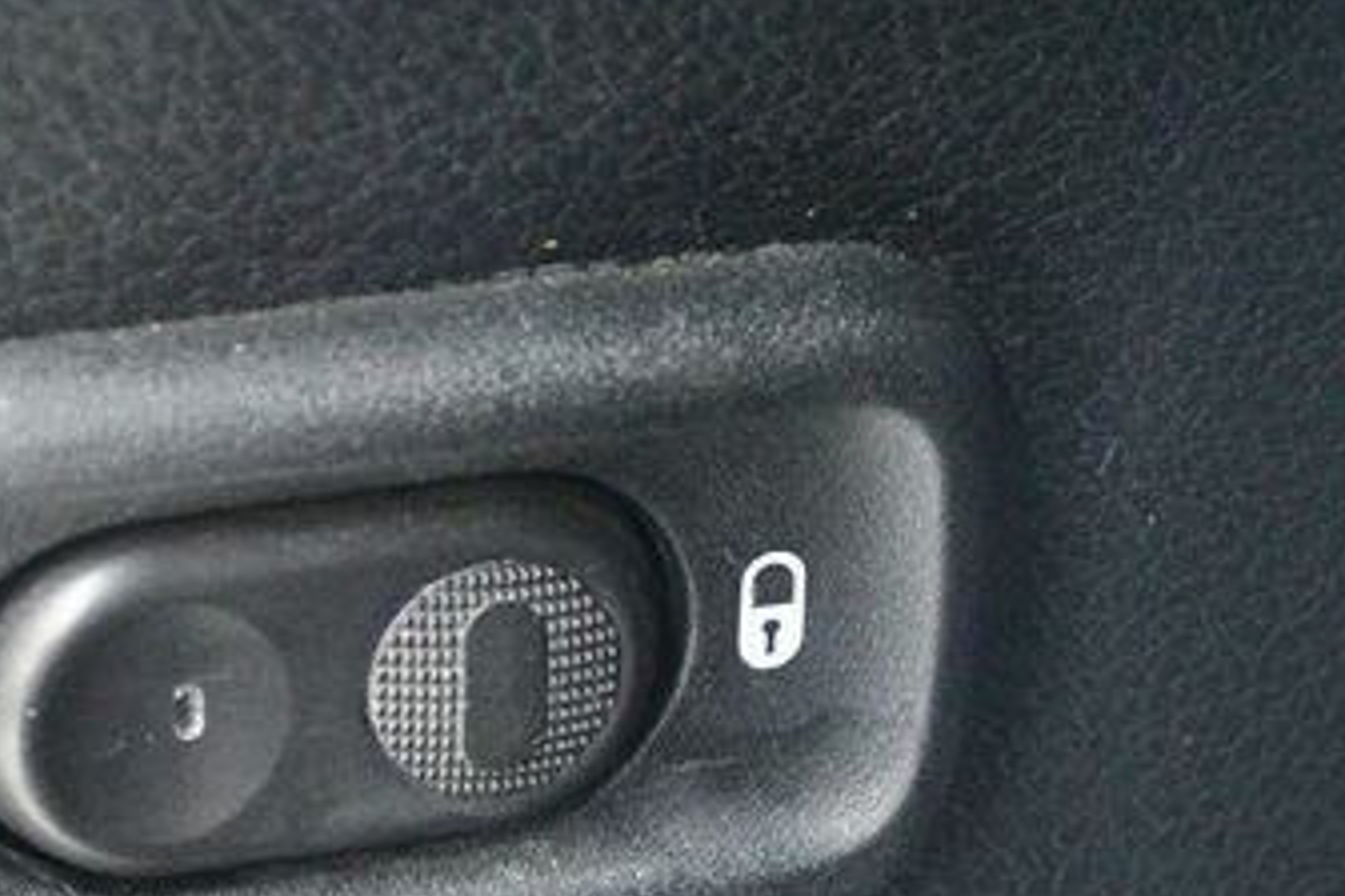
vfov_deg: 10.0
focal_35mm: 137
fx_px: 5118
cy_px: 740
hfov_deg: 14.9
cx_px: 364
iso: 12800
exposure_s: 1/40
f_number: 5.6
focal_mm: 48
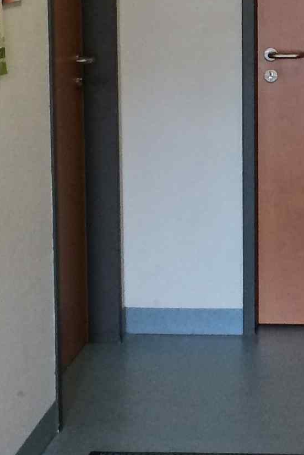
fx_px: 1506
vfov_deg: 17.1
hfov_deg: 11.3
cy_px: 144
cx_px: 345
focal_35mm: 119
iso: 200
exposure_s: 1/33
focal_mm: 4.15
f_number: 2.2
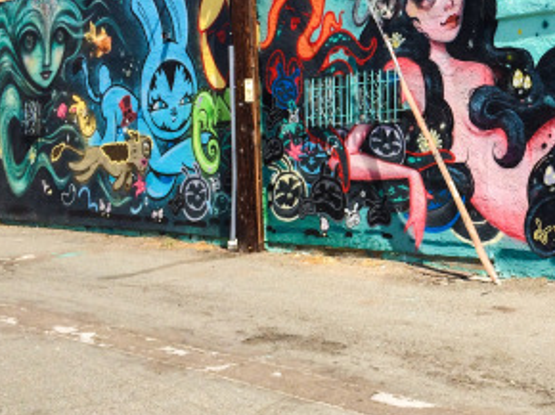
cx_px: 533
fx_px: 961
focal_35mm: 60
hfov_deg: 30.3
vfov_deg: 24.1
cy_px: 98
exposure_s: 1/2415
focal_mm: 4.15
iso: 32
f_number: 2.2
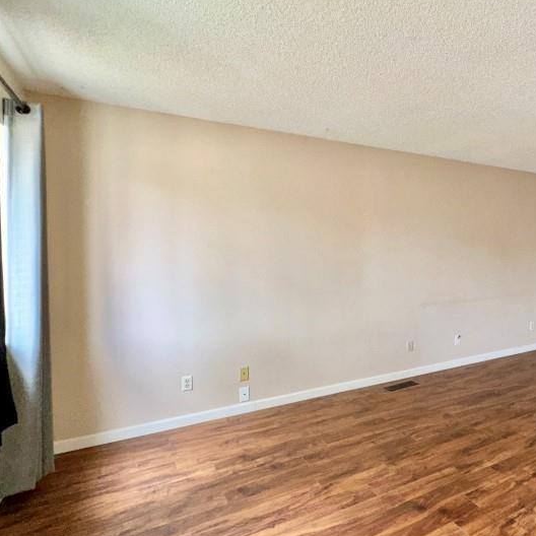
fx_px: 420
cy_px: 248
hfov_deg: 58.3
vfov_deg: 64.9
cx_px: 453
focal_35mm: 24
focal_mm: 2.22
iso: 100
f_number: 2.2
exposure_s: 1/60
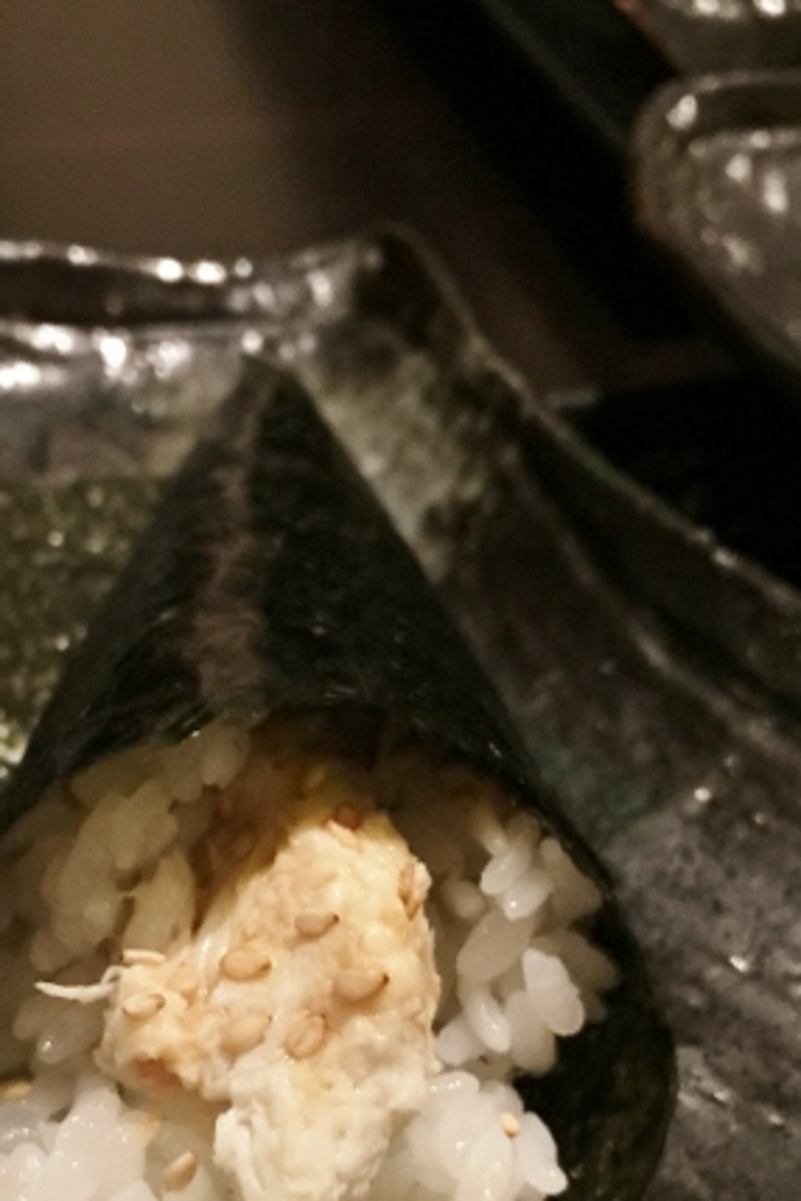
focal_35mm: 45
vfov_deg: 42.9
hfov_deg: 29.8
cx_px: 316
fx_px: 1502
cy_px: 812
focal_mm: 4.15
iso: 125
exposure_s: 1/4
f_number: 2.2
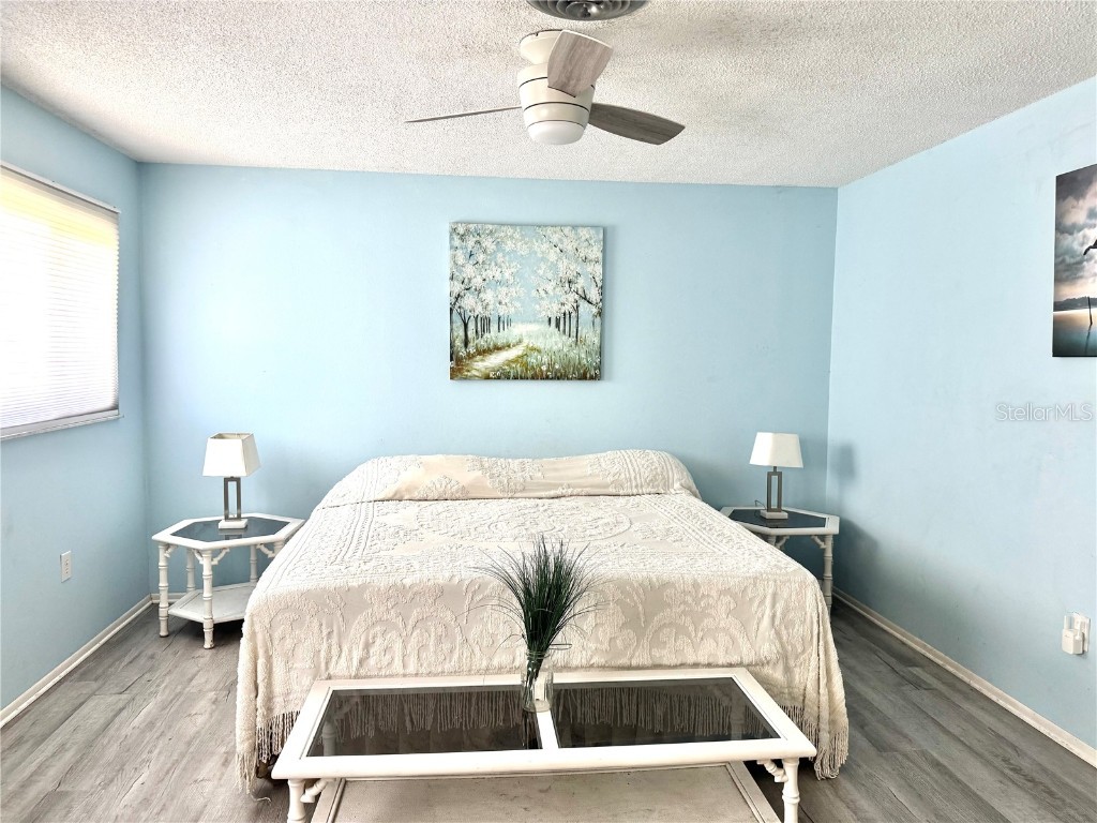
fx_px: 761
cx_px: 548
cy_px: 412
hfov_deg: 71.6
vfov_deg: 56.8
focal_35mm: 24
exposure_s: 1/60
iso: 160
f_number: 1.78
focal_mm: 6.76
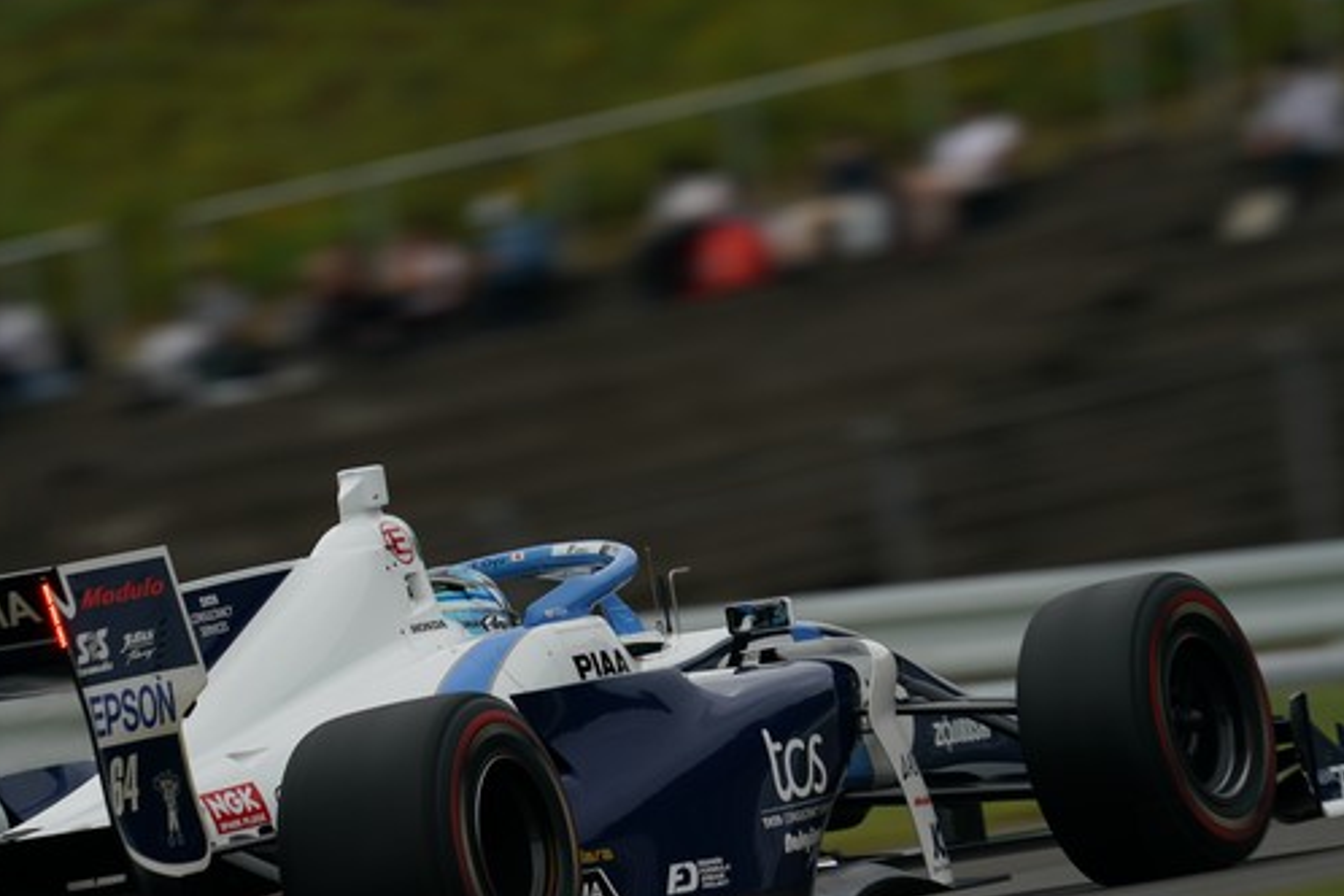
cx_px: 524
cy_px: 575
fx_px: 32365
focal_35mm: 867
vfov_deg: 1.6
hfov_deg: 2.4
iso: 200
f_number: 8
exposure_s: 1/250
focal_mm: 600
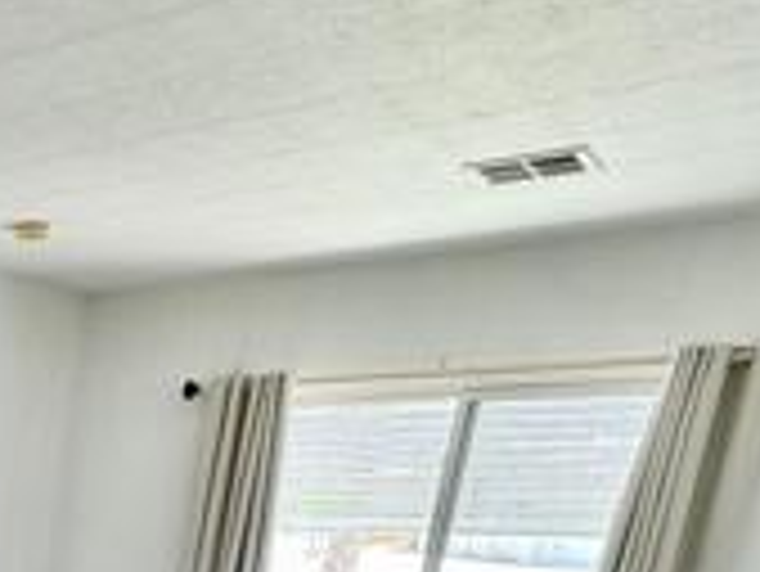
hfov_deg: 27.0
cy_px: 910
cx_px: -346
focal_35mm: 53
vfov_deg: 21.8
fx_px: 1164
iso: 200
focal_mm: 2.22
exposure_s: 1/120
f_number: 2.2
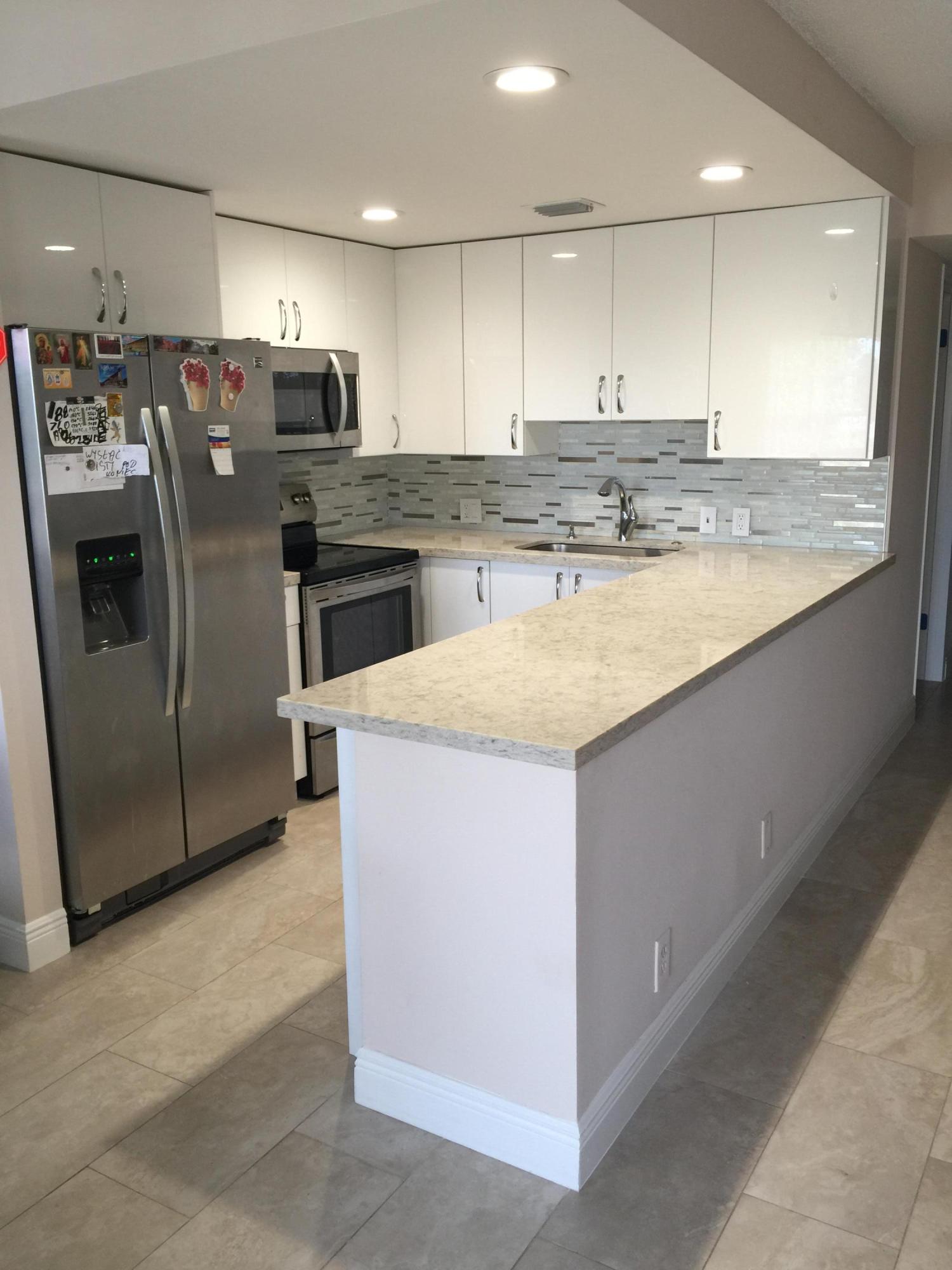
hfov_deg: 48.2
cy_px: 635
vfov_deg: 61.7
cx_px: 476
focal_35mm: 29
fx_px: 1063
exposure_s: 1/15
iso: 32
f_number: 2.2
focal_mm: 4.15
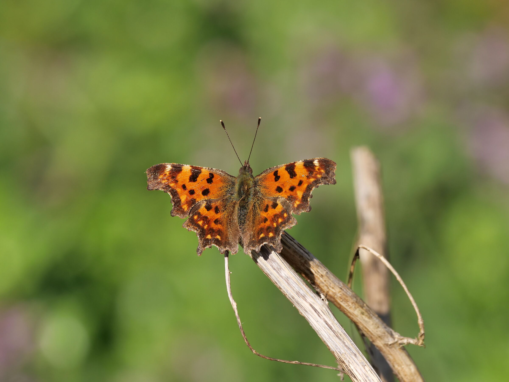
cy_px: 191
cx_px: 254
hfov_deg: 2.5
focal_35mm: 800
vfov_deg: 1.9
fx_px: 11763
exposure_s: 1/640
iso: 250
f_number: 8
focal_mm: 400
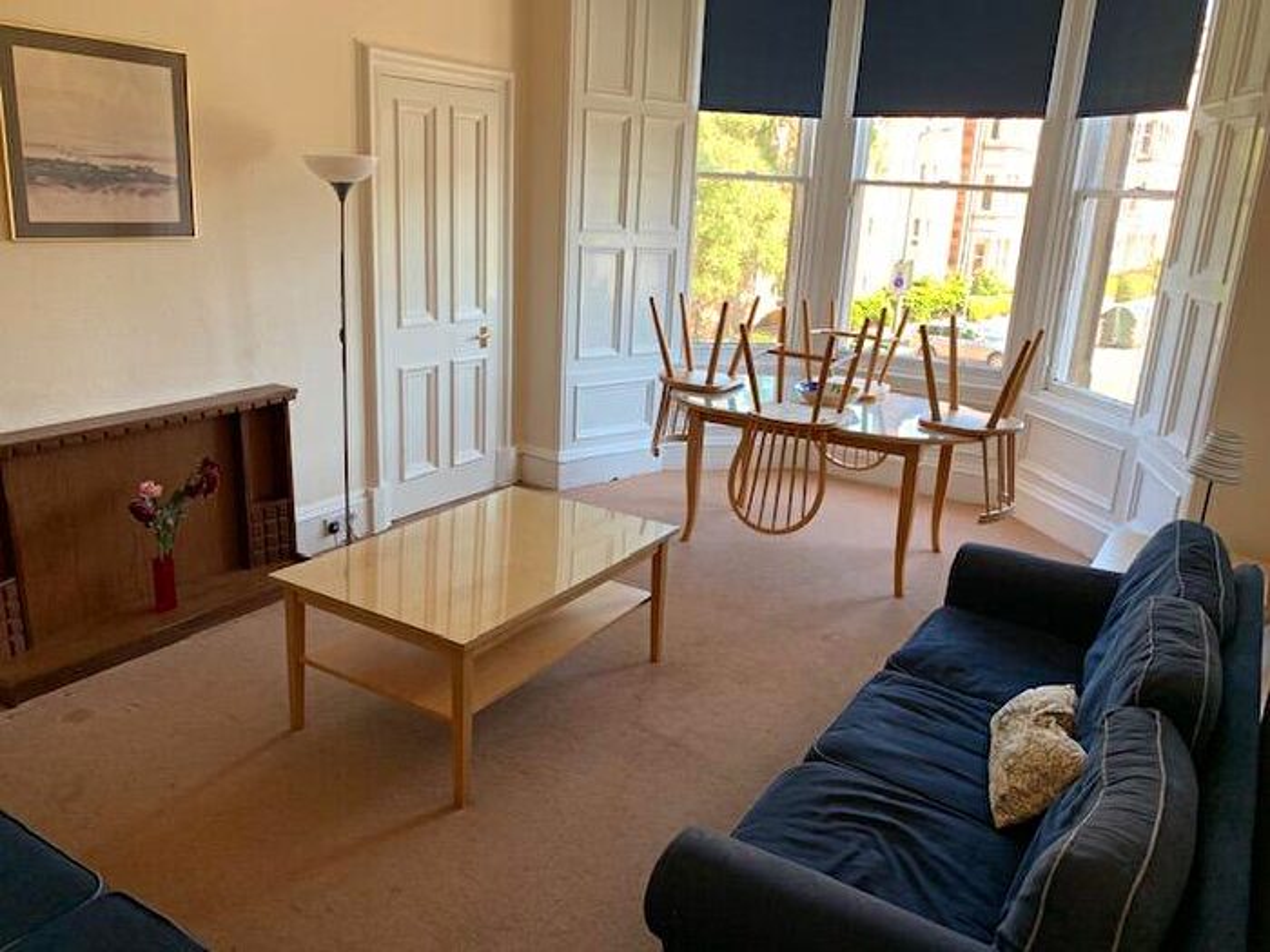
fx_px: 954
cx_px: 635
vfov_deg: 53.1
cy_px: 476
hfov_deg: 67.3
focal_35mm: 26
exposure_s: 1/121
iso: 80
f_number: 1.8
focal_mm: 4.25
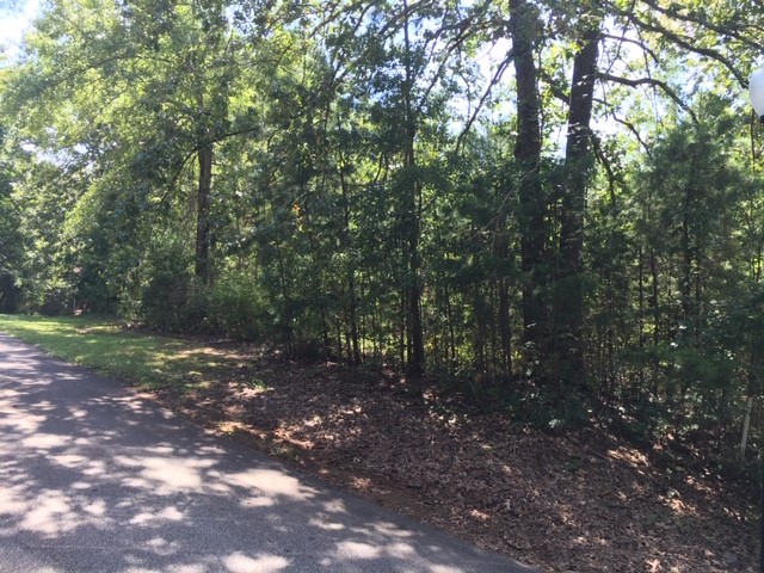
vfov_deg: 48.2
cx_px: 382
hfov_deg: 61.7
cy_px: 286
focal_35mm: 29
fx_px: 640
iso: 25
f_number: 2.2
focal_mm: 4.15
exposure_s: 1/133
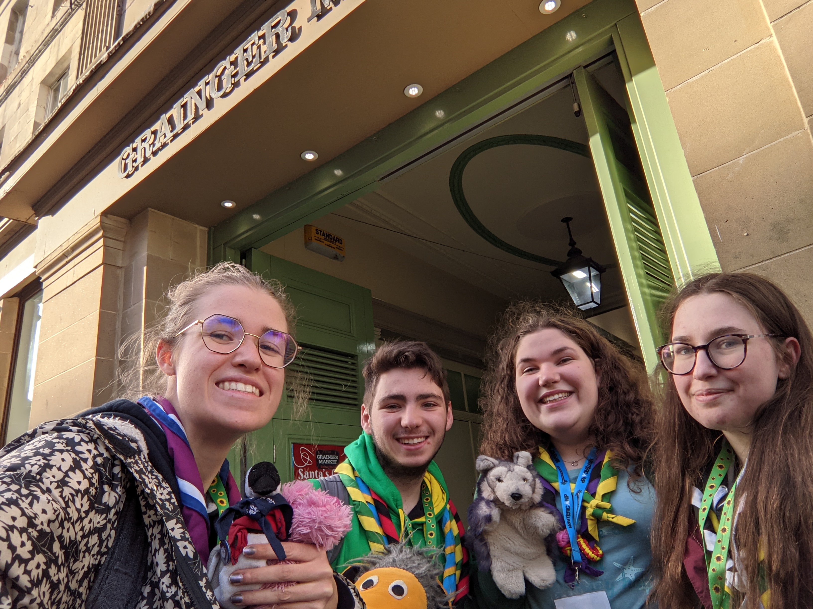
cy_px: 304
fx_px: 564
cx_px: 406
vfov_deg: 56.8
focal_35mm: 24
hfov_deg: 71.6
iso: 33
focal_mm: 2.51
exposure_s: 1/412
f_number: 2
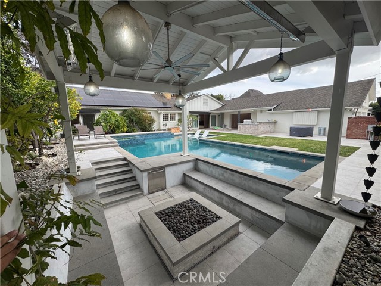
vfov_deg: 85.7
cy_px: 143
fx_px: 154
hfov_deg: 102.1
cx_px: 190
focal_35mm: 14
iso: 40
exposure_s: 1/453
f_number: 2.2
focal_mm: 2.22
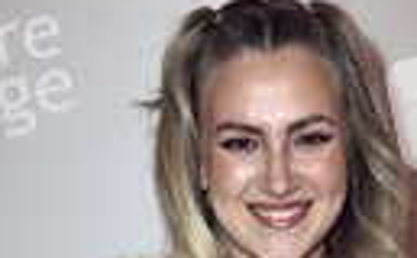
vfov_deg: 8.0
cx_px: 259
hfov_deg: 13.8
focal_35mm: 152
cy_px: 577
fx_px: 1724
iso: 1000
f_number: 5.6
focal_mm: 48
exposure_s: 1/250
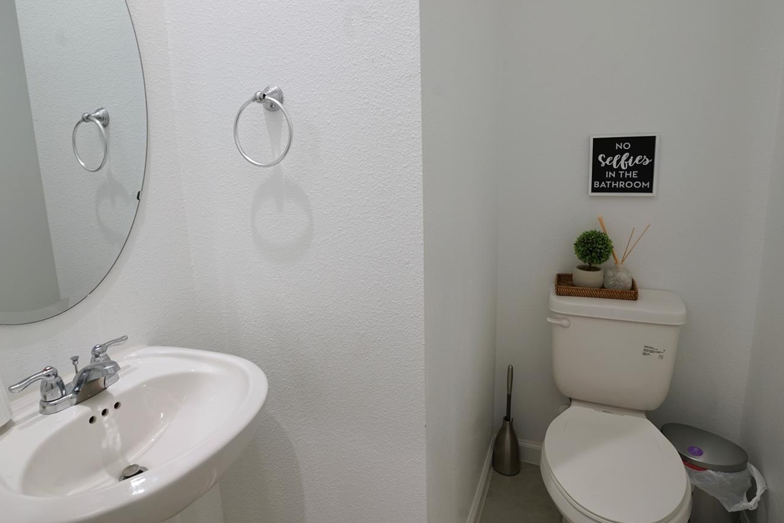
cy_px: 230
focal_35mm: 21
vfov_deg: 59.3
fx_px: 457
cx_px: 353
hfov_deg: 81.0
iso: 125
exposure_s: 1/5
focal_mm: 17
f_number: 8
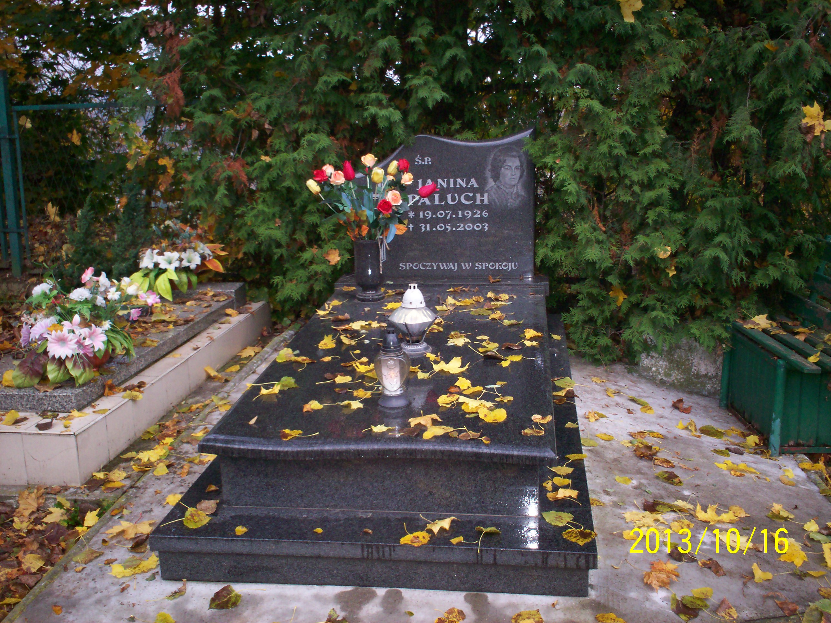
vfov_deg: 39.7
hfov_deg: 51.4
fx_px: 864
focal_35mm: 36
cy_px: 312
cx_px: 416
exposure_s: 1/60
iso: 140
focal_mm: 6
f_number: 4.5
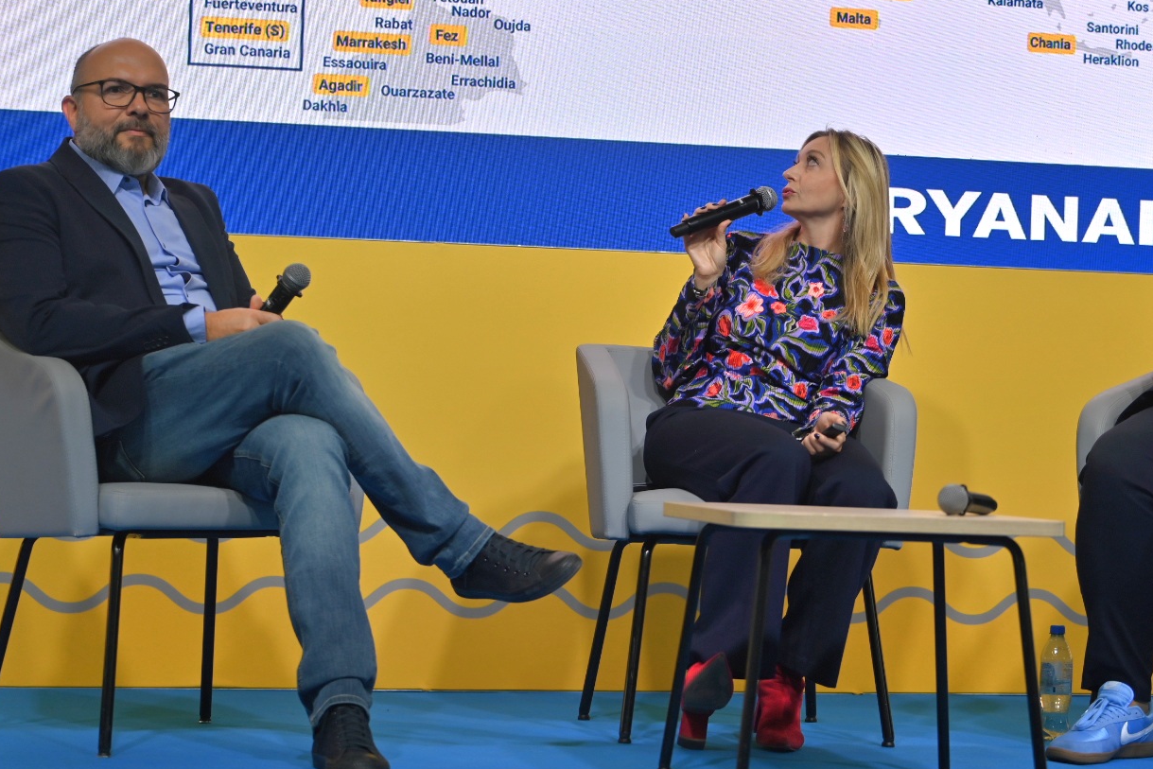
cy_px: 355
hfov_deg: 21.9
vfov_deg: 14.7
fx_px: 2979
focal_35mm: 93
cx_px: 710
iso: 180
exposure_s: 1/400
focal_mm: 70
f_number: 2.8
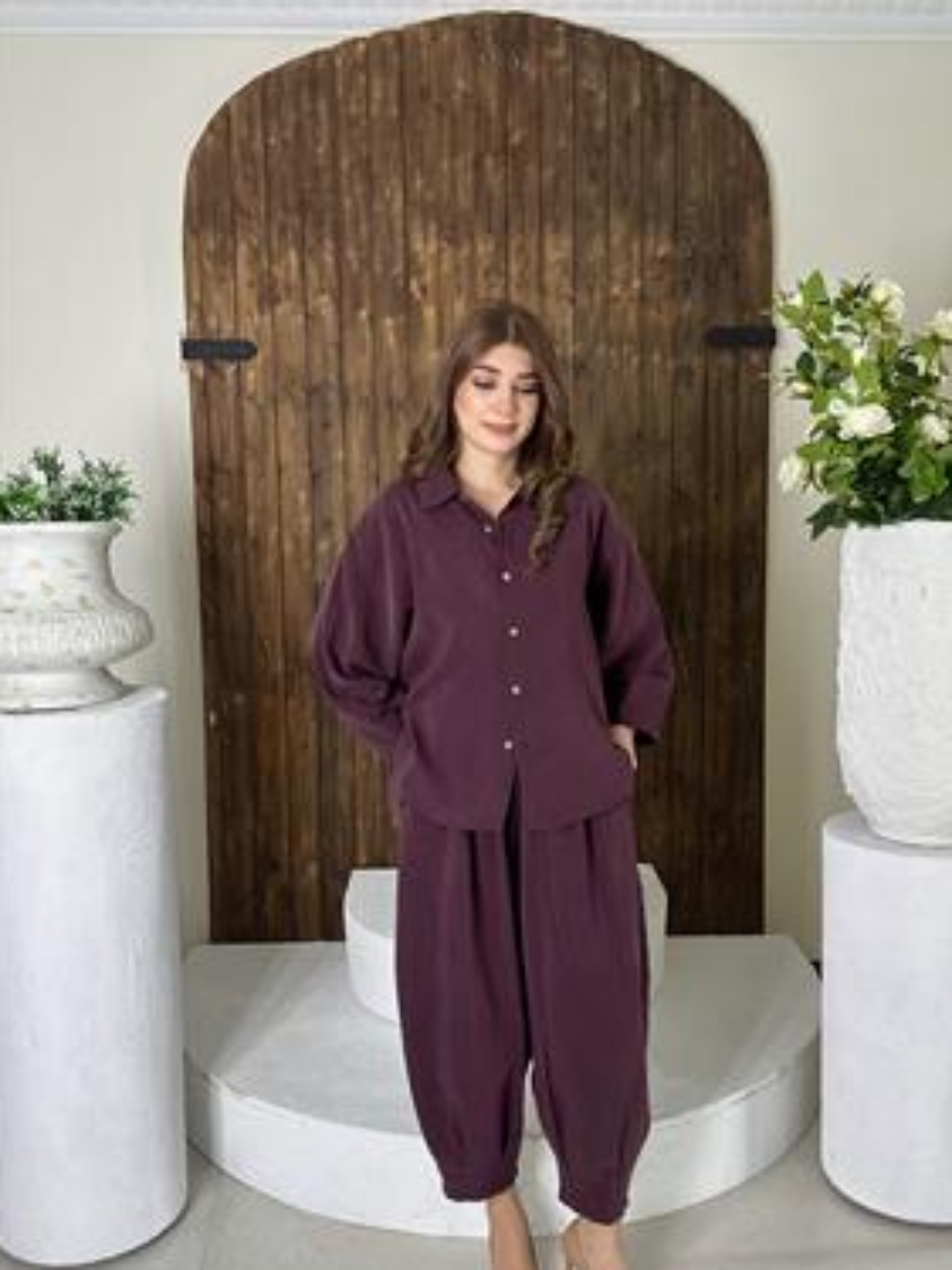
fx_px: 1174
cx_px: 495
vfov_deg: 56.8
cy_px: 640
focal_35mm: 32
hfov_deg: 44.1
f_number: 1.9
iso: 50
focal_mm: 2.69
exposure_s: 1/121
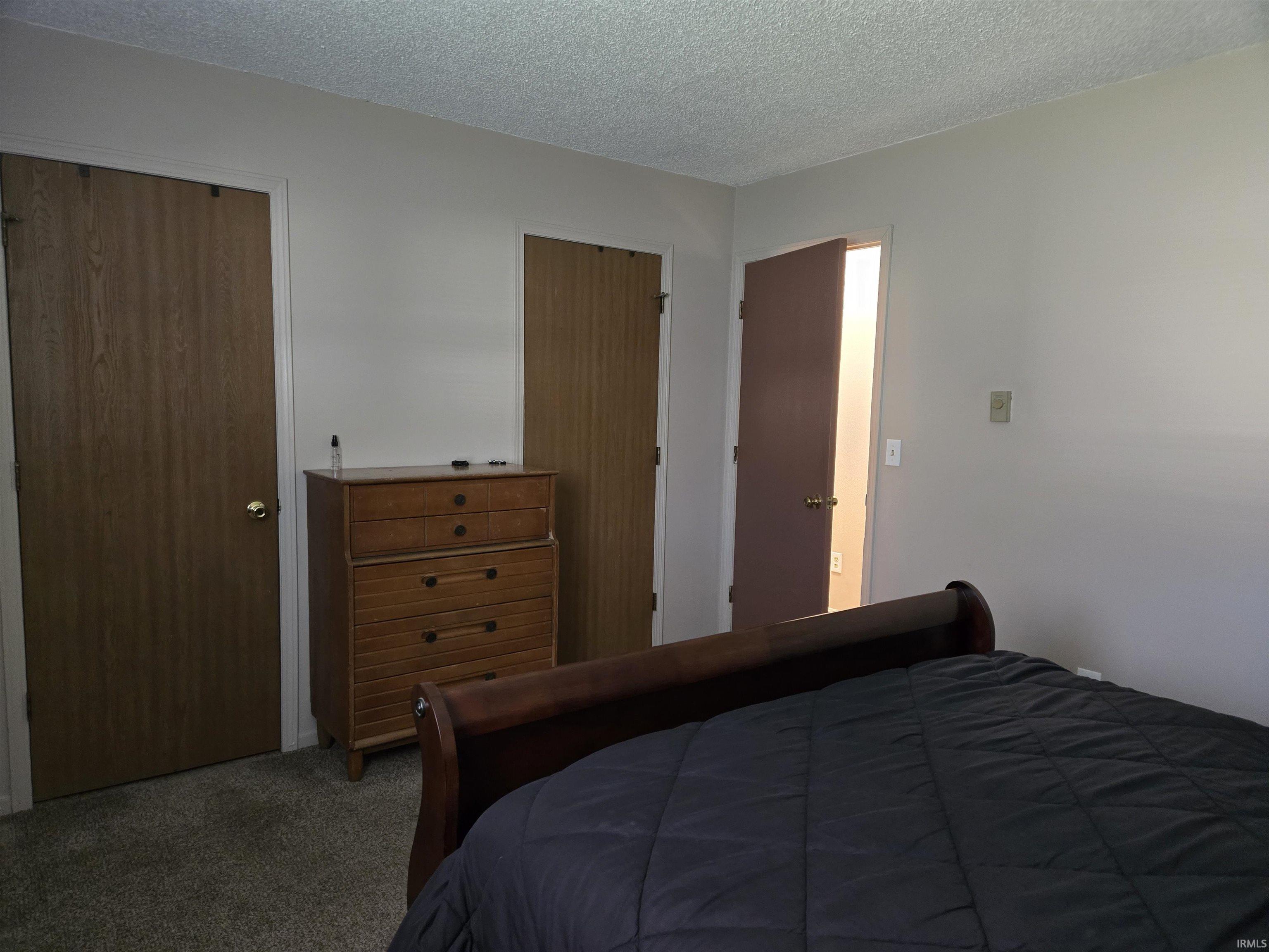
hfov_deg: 73.9
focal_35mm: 23
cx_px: 634
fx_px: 843
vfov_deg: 58.9
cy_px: 476
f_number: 1.8
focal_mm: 5.4
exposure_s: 1/60
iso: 1250
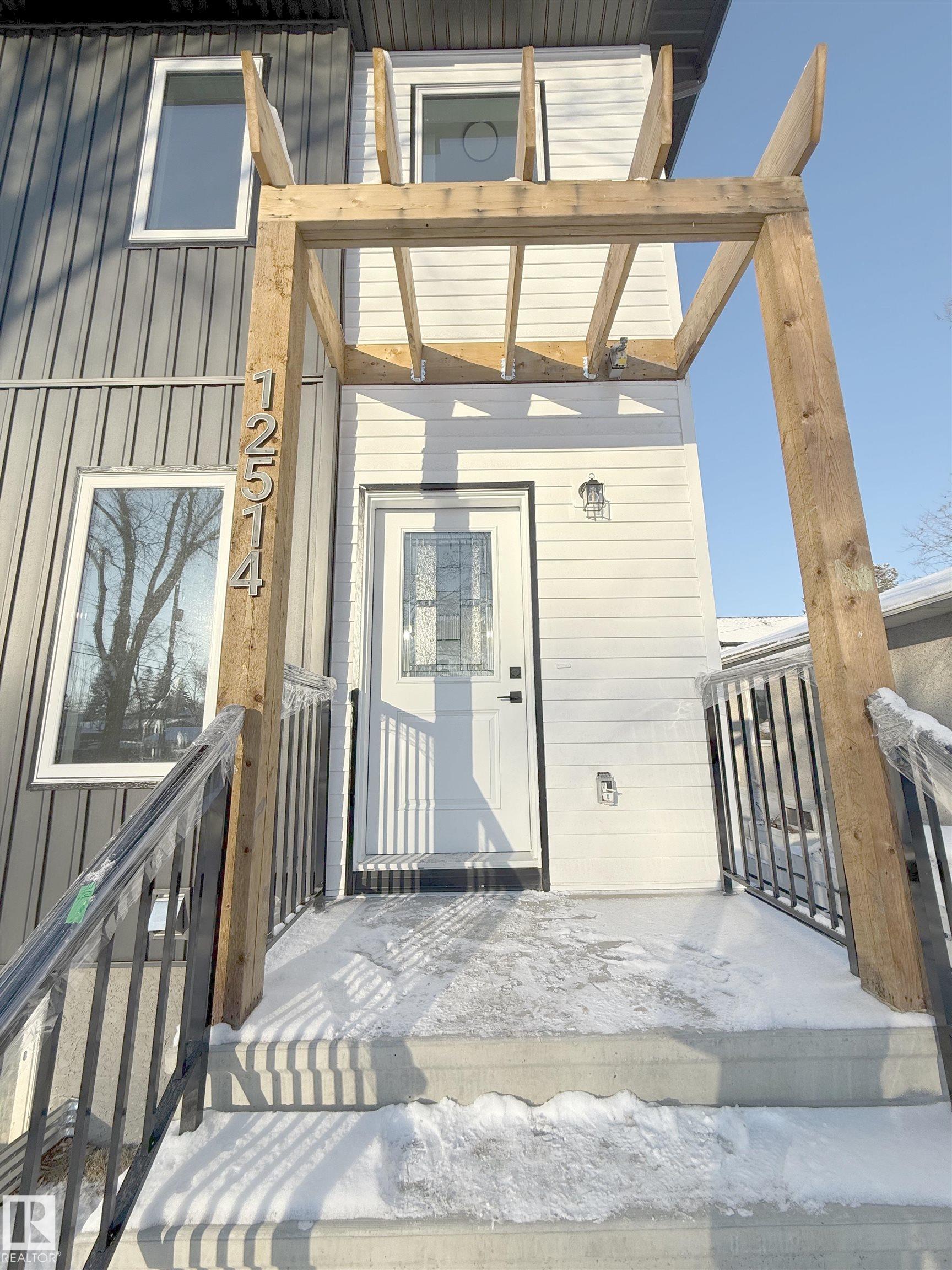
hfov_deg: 85.7
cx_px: 476
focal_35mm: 14
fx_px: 513
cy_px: 635
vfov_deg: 102.1
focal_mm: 2.22
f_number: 2.2
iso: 50
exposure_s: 1/1145
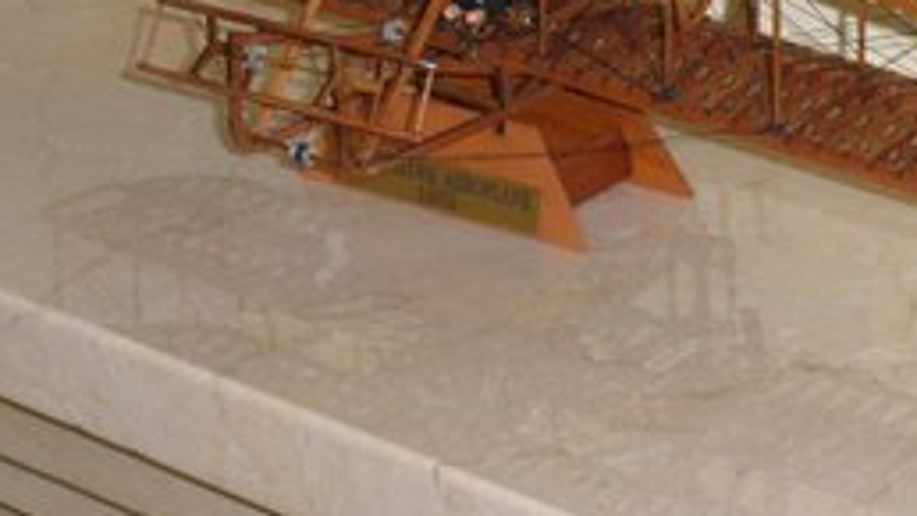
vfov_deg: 5.9
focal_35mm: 204
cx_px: 480
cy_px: 32
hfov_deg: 10.6
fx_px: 4959
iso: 160
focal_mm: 21
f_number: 5.3
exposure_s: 1/125
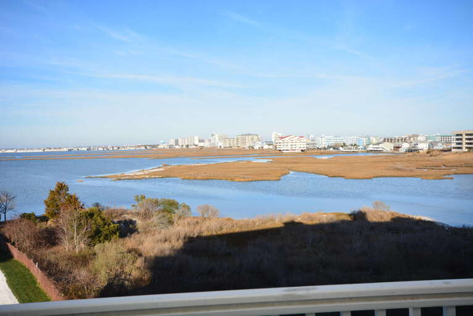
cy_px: 158
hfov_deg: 61.9
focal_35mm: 30
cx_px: 236
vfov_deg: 43.7
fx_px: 394
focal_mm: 20
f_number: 10
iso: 220
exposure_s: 1/250
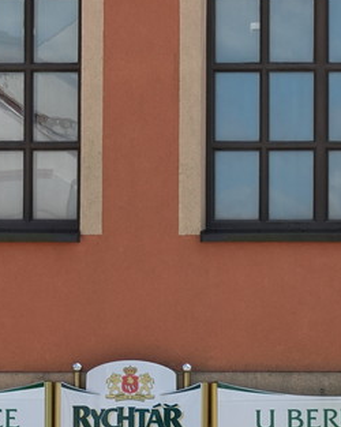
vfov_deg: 3.6
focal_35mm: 540
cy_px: 389
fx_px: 6819
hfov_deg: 2.9
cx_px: 151
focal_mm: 72
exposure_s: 1/200
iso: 160
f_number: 8
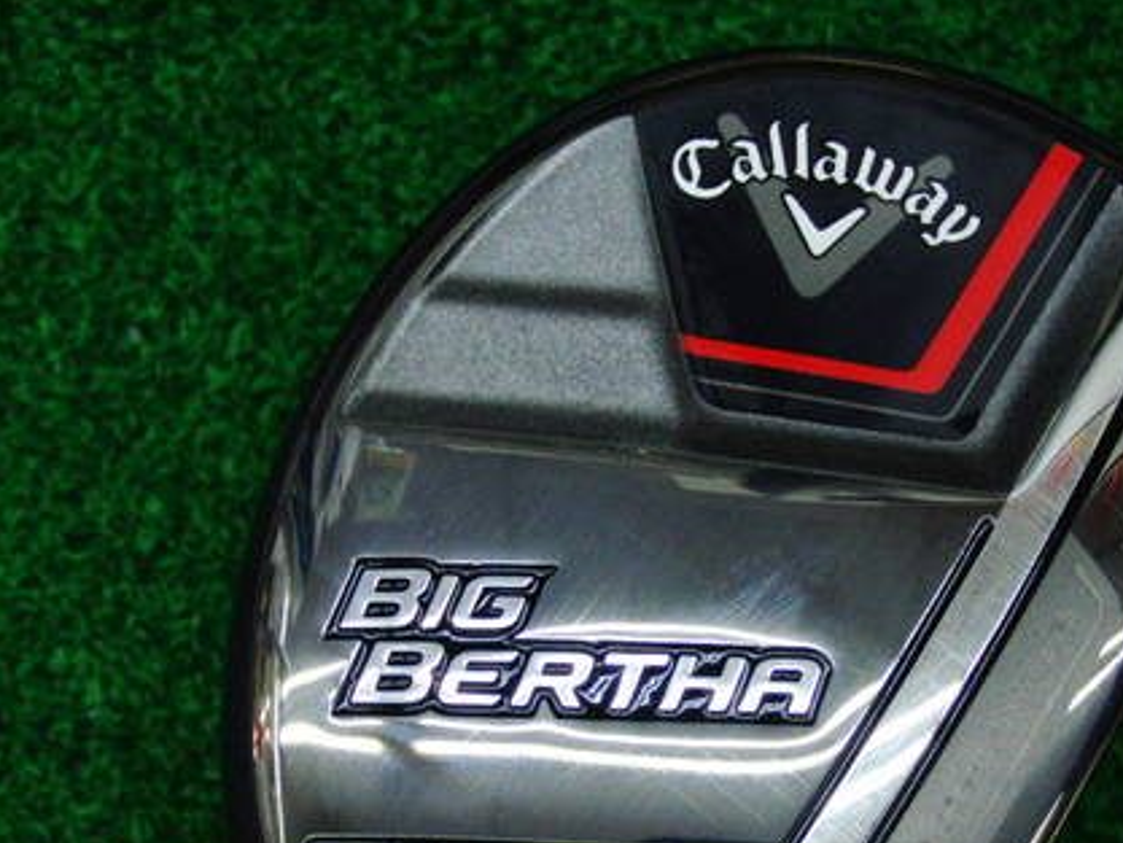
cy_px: 619
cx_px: 727
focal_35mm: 66
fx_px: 2142
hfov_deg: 29.2
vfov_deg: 22.1
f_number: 3.7
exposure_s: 1/80
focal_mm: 7.54
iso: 400
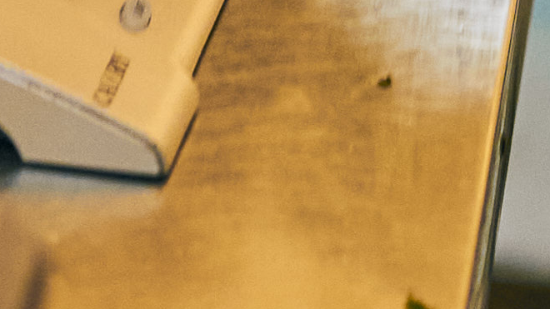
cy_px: -1667
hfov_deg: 4.5
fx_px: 6941
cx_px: -399
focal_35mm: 476
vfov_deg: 2.4
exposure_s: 1/100
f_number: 2.8
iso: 1000
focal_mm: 50
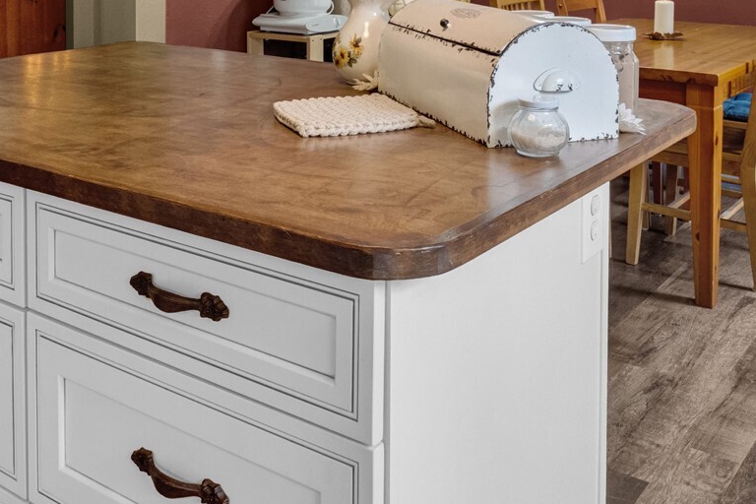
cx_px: 348
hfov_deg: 46.4
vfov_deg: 30.3
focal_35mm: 42
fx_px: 882
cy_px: 34
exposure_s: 1/5
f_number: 9
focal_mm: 13
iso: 1000
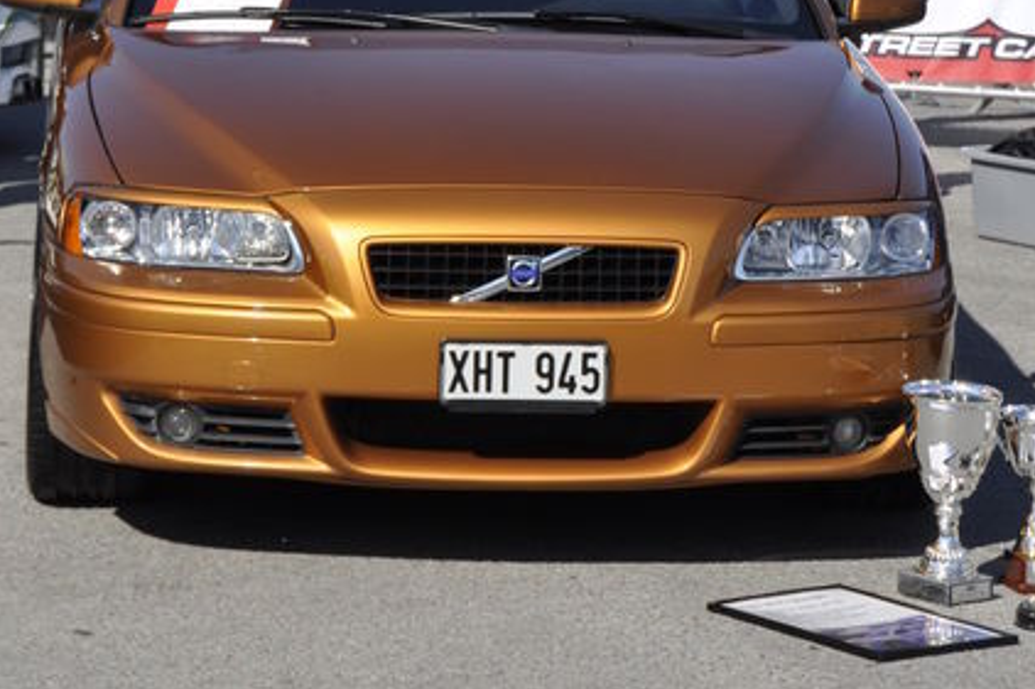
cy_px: -51
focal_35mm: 159
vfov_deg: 8.6
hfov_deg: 12.9
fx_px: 4569
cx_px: 519
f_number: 8
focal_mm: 70
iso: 320
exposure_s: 1/1000
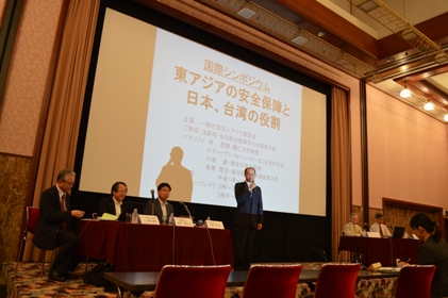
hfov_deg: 67.4
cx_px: 224
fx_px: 336
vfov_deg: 47.9
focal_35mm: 27
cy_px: 149
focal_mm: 18
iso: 560
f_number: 3.5
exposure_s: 1/60
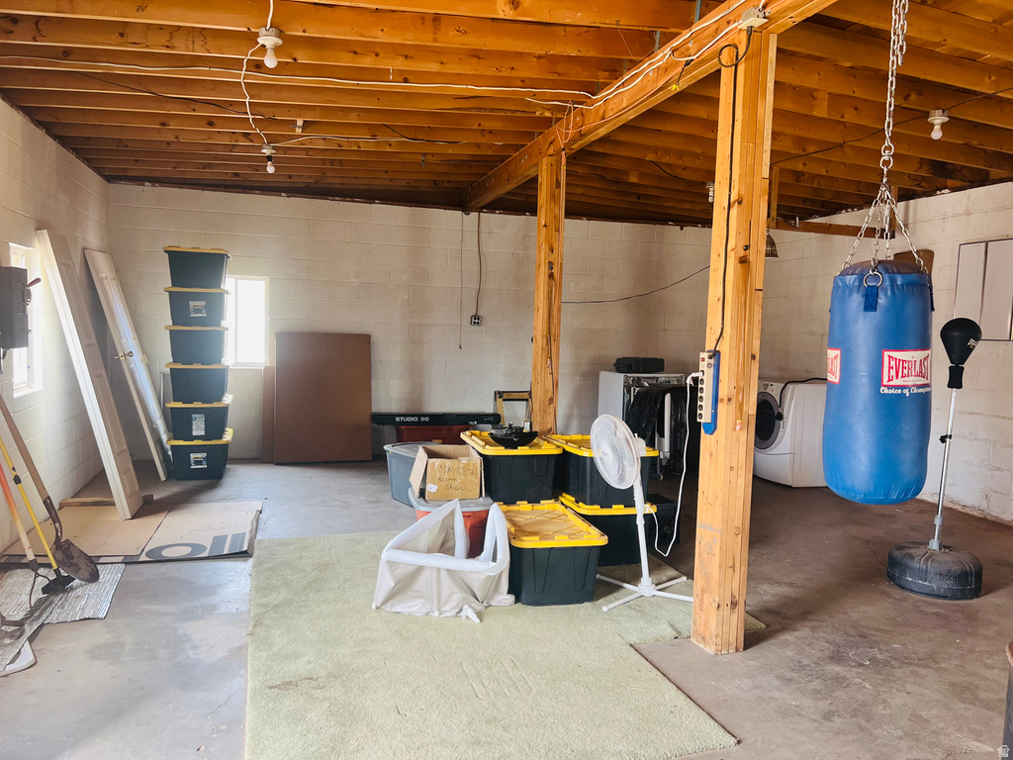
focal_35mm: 26
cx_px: 506
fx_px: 761
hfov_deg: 67.3
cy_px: 380
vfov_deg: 53.1
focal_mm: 5.7
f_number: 1.5
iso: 100
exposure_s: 1/60
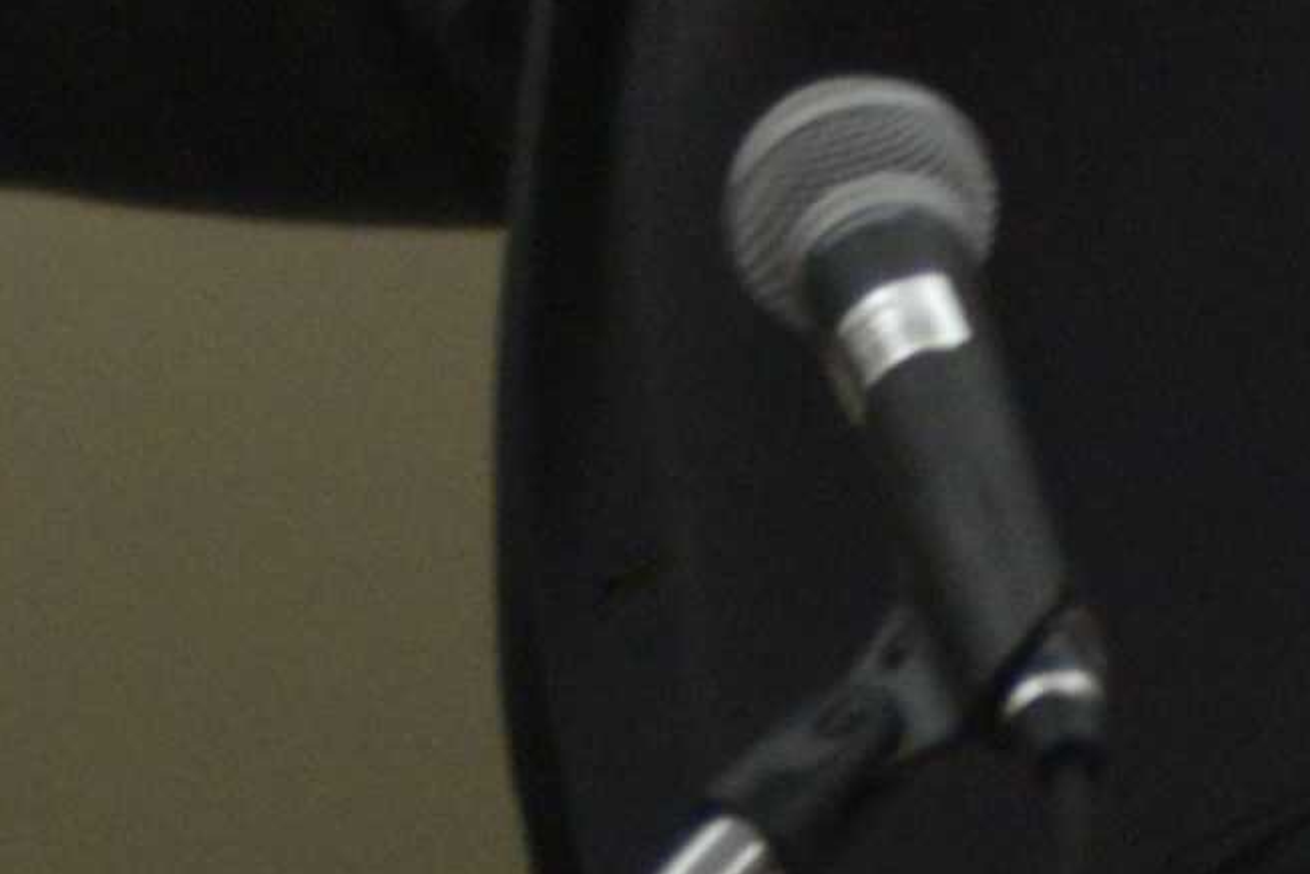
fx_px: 57249
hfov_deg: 1.3
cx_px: 214
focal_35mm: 1573
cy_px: -393
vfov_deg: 0.9
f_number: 2.8
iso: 1600
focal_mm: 200
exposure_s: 1/125
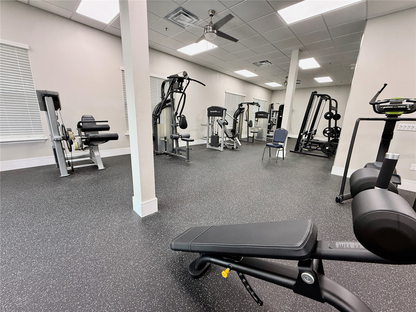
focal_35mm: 14
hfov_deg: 102.1
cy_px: 156
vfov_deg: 85.7
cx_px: 208
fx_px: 168
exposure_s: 1/120
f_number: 2.2
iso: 250
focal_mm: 2.22
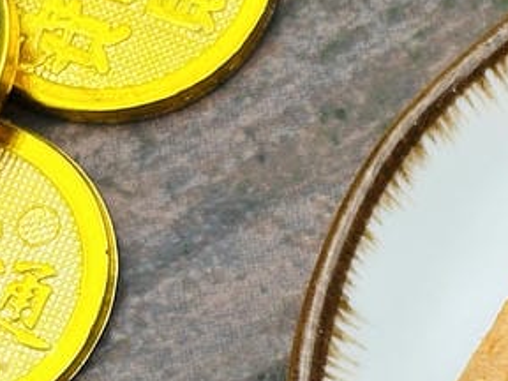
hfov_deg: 9.4
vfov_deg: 7.4
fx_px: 2935
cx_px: 963
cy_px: 385
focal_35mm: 200
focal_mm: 6.86
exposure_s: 1/102
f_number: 1.78
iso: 80
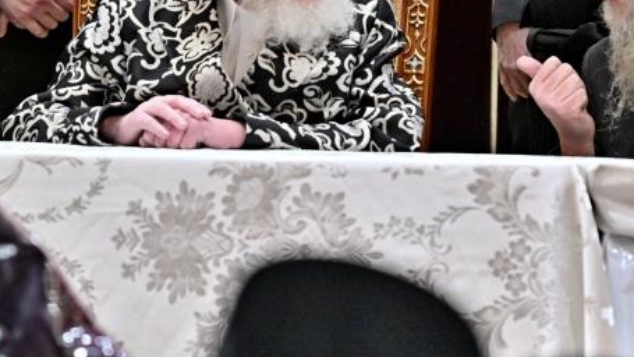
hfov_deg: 7.6
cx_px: 329
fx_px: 4758
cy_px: -30
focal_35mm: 283
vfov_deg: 4.3
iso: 1250
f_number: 4
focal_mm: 120
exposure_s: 1/250
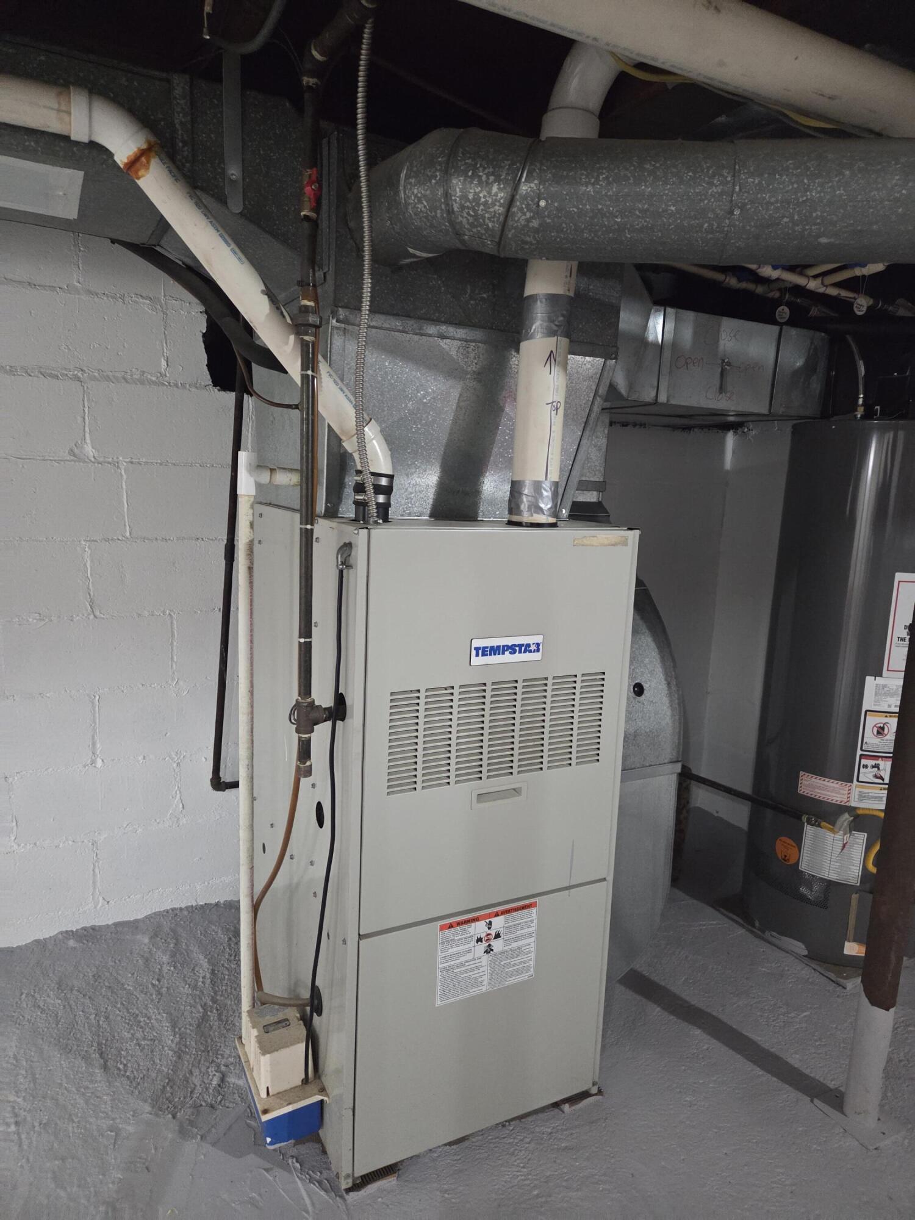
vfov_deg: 73.9
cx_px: 458
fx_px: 811
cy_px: 610
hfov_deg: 58.9
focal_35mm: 23
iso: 2000
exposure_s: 1/120
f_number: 1.8
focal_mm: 5.4
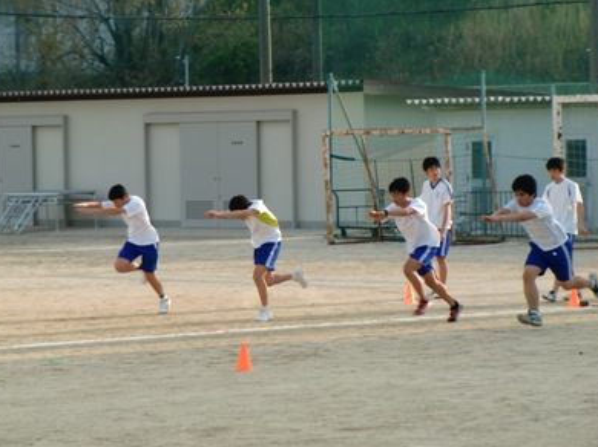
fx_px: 3332
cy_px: 194
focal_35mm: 193
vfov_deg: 7.7
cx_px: 278
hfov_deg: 10.3
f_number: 4.8
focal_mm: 30.1
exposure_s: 1/160
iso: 64
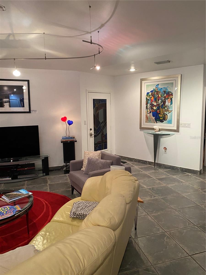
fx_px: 206
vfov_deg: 67.3
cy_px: 138
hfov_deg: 53.1
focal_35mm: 26
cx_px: 103
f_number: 1.8
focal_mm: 4.25
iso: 250
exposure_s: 1/60
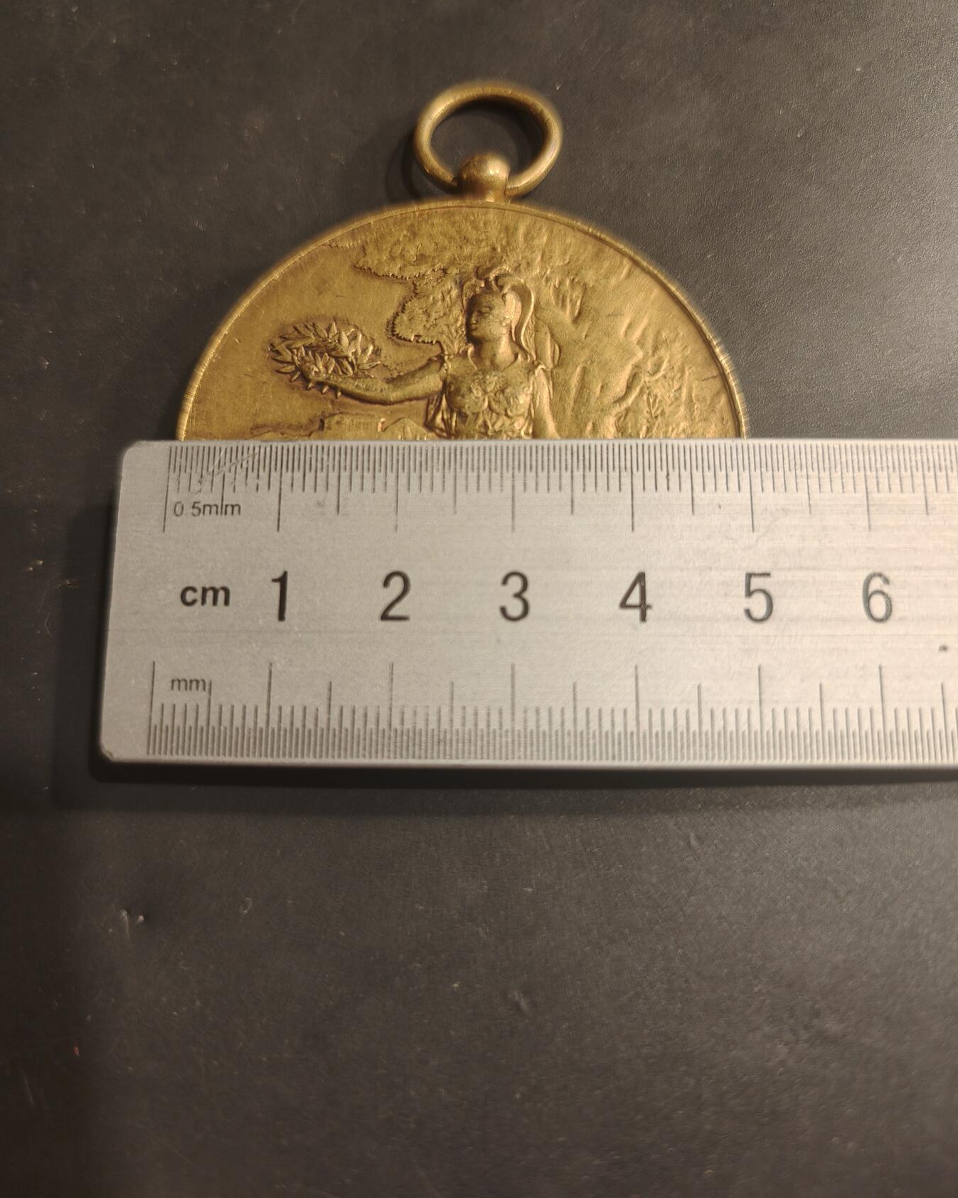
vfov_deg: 70.2
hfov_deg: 58.8
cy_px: 566
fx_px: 851
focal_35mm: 24
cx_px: 479
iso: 125
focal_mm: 6.06
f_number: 1.6
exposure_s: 1/200
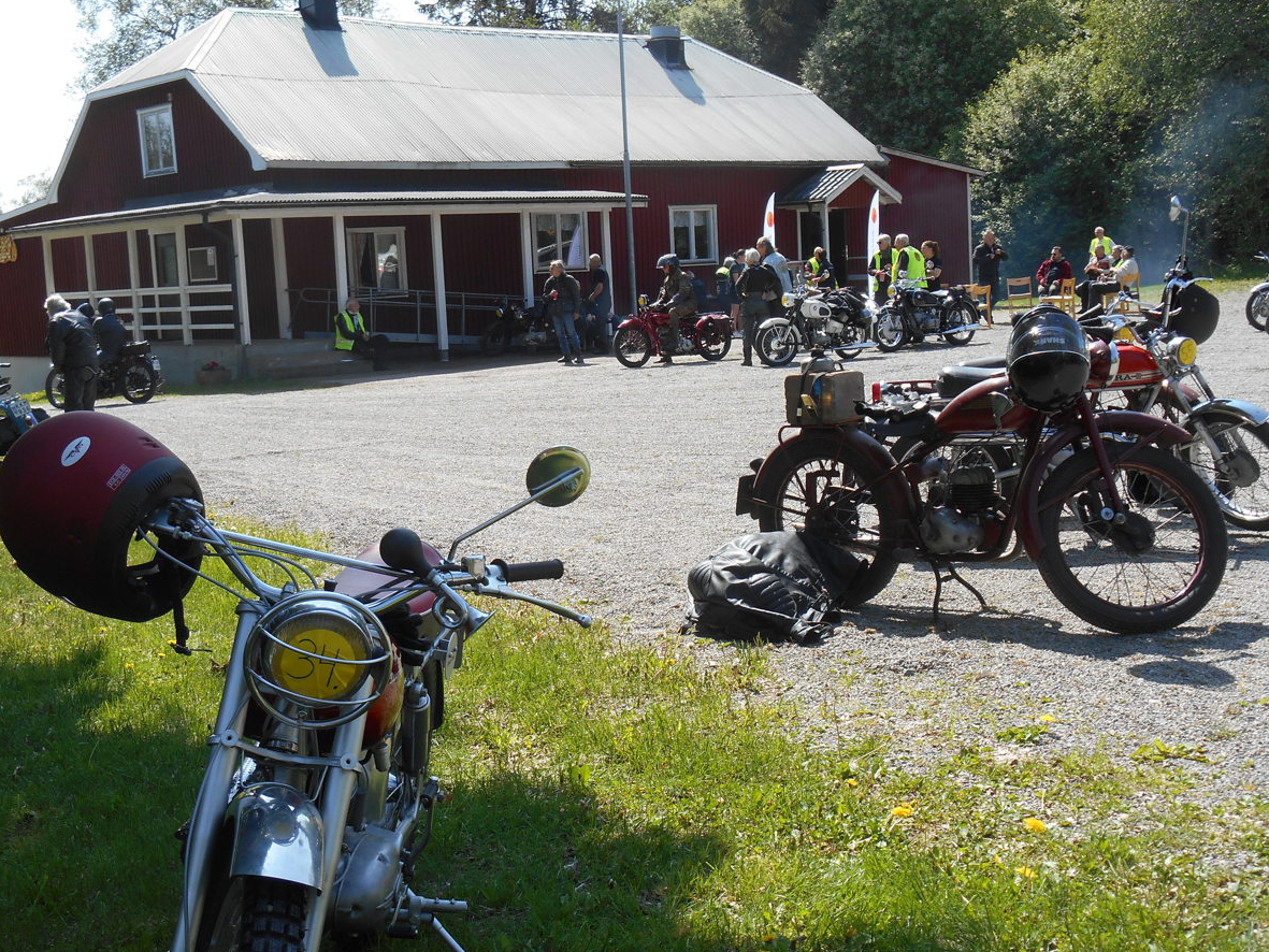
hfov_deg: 38.2
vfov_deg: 29.1
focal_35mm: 50
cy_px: 523
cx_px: 634
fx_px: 1833
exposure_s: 1/320
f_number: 3.9
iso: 80
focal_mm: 7.2
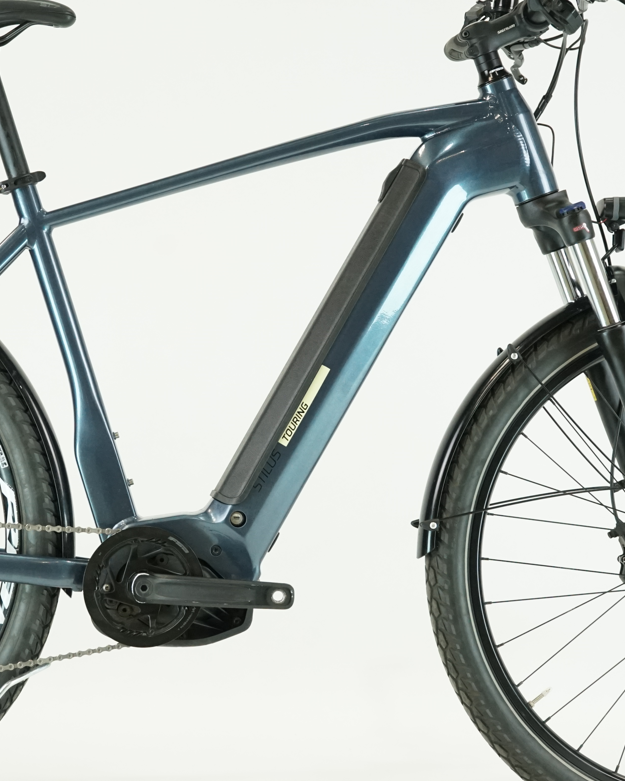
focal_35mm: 100
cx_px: 232
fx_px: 2312
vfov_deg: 19.2
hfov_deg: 15.4
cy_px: 372
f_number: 6.3
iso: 2500
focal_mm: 55
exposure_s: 1/200
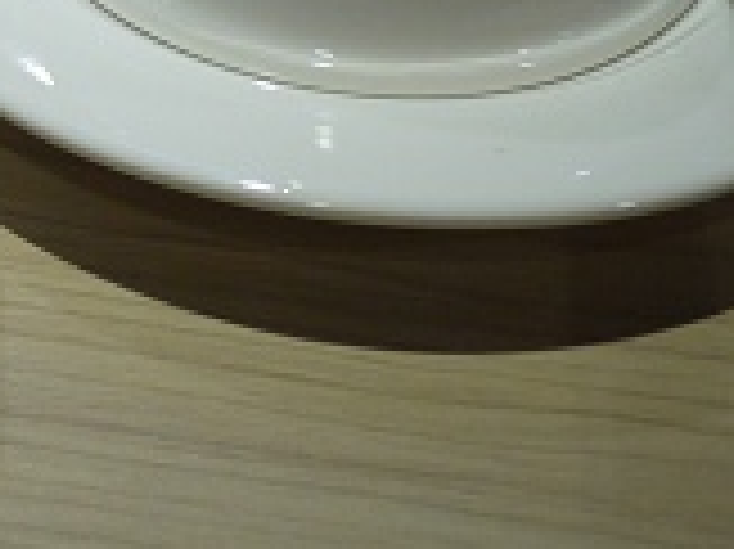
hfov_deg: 16.9
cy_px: -279
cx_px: -198
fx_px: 2331
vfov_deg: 12.7
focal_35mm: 110
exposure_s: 1/60
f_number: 2.5
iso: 250
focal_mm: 14
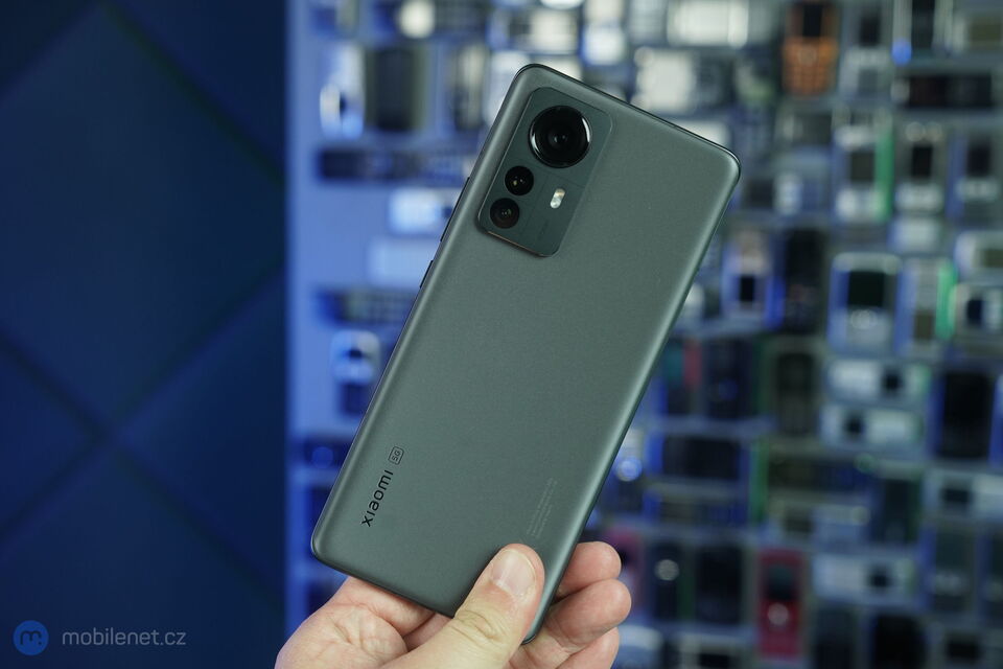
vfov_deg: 28.1
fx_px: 1337
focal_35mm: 48
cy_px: 334
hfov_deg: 41.1
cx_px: 502
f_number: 5.6
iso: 1250
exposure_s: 1/160
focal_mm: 48
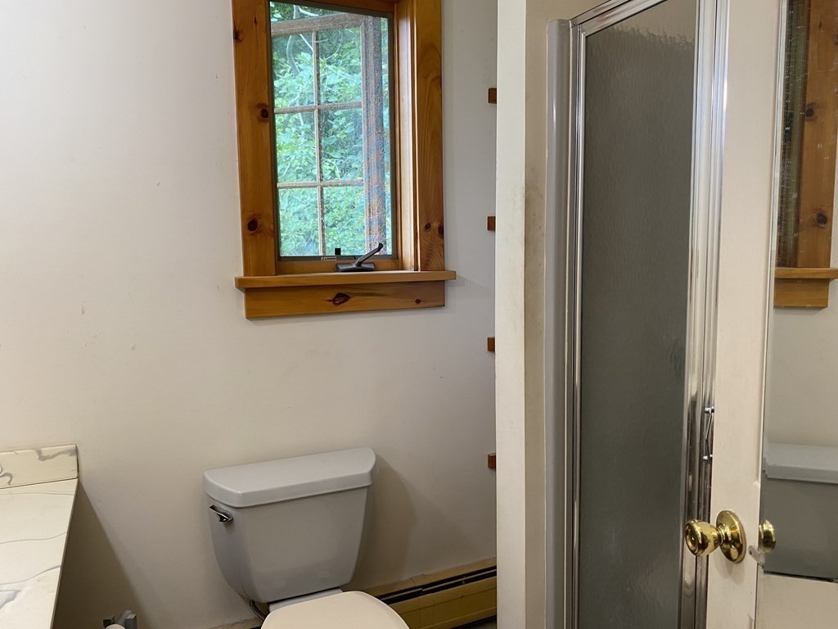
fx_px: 629
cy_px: 314
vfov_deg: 53.1
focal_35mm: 26
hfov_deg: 67.3
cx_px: 419
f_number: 1.8
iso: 80
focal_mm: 4.25
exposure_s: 1/60
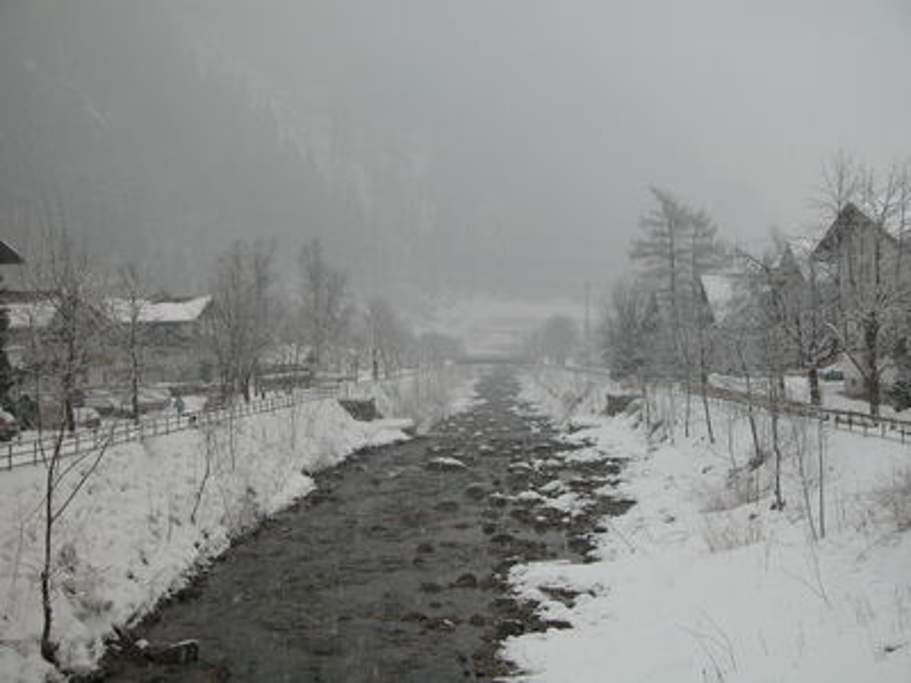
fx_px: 1500
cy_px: 342
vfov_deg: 25.7
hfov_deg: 33.8
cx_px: 456
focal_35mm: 57
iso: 100
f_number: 3.5
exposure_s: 1/89.1
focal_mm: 14.7
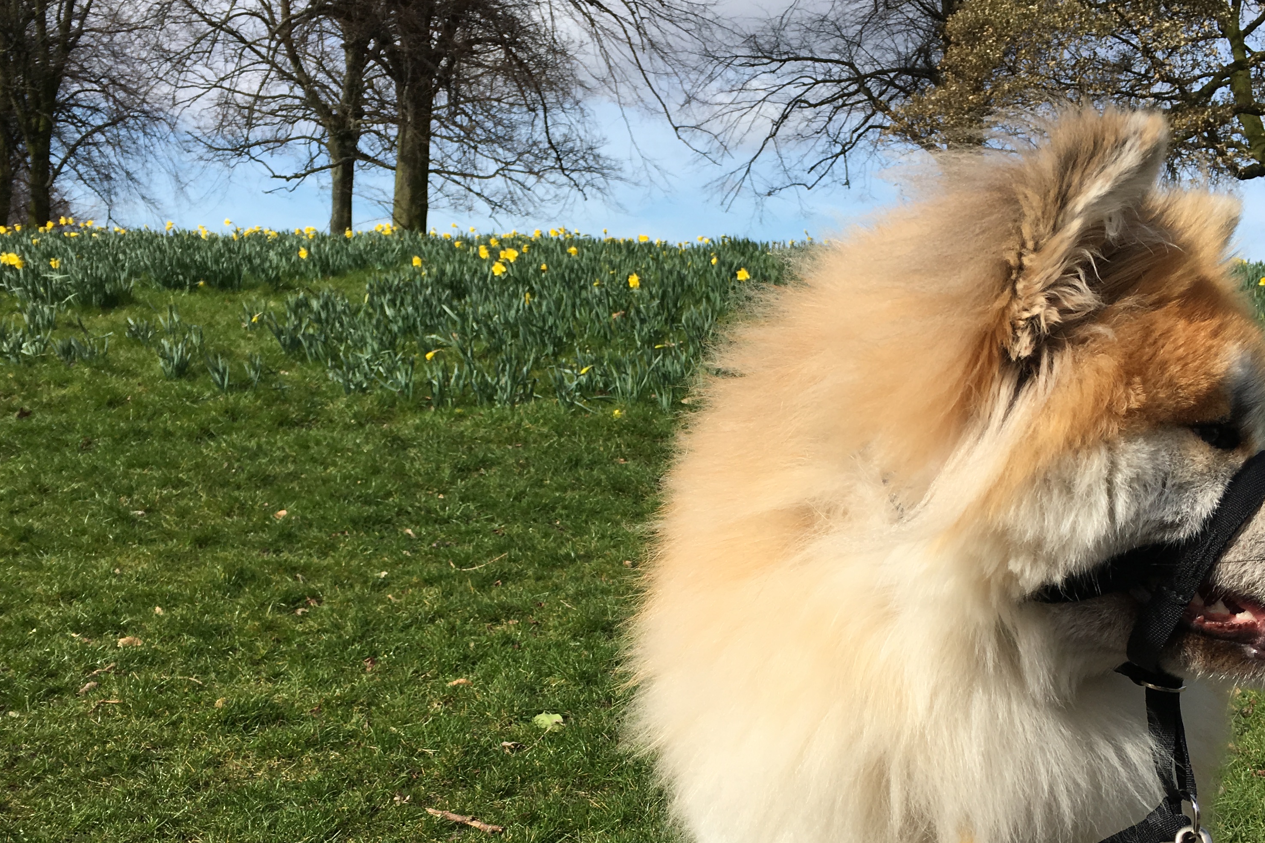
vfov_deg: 32.3
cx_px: 656
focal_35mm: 41
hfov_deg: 47.4
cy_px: 587
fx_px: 1441
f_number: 2.2
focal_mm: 4.15
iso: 25
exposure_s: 1/1789
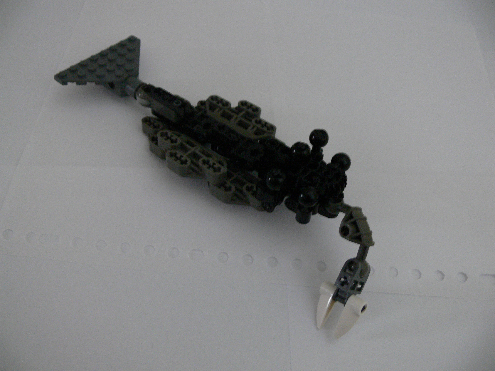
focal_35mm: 35
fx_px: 500
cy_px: 186
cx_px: 248
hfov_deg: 52.6
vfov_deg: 40.7
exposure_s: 1/6
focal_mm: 7.4
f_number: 2.8
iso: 200
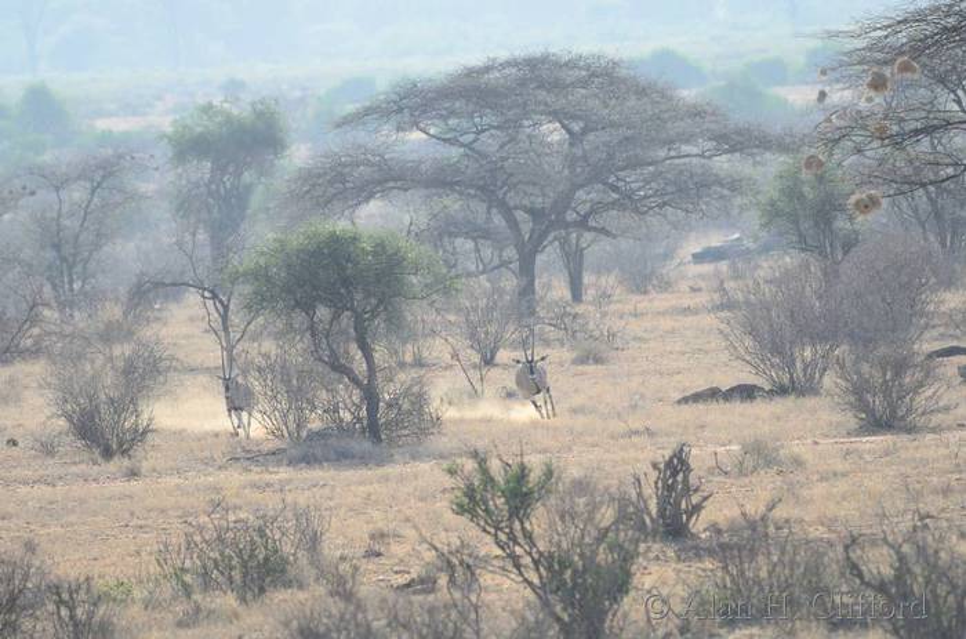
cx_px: 483
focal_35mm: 600
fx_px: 16060
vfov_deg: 2.3
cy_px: 320
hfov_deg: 3.4
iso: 250
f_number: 5.6
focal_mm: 400
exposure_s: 1/640
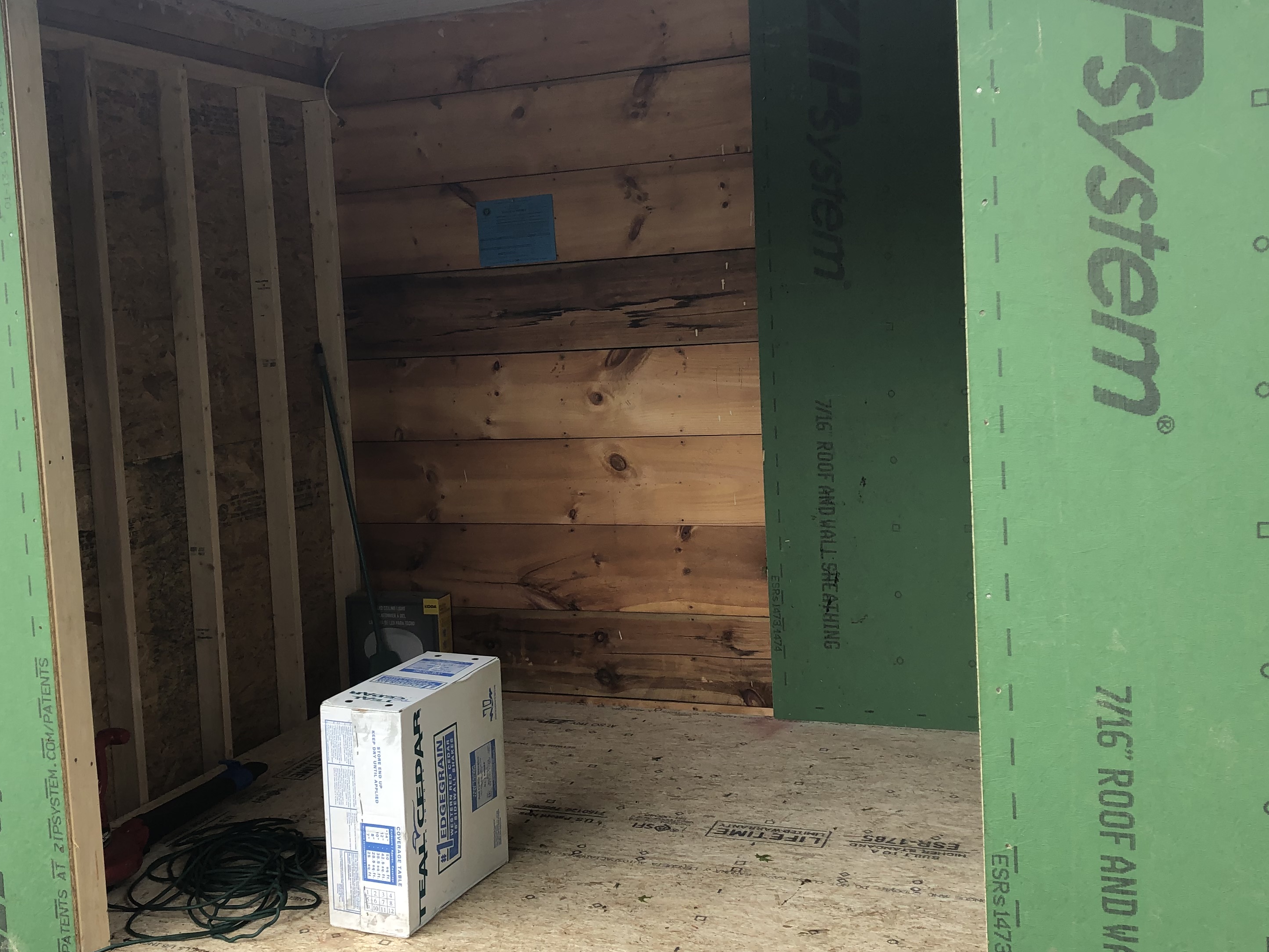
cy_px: 437
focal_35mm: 39
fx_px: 1430
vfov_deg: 36.8
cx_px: 547
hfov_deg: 47.7
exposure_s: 1/120
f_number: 1.8
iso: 32
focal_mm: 3.99
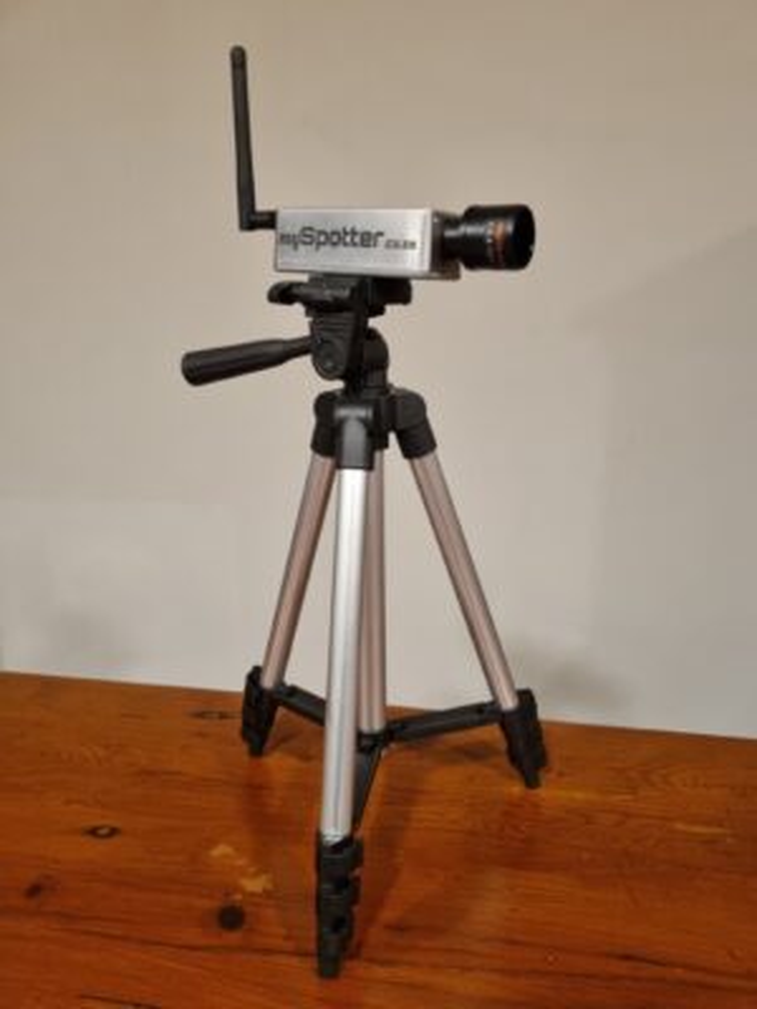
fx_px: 758
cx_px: 378
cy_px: 504
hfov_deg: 53.1
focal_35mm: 26
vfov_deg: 67.3
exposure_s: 1/50
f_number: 1.8
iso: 640
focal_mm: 5.4
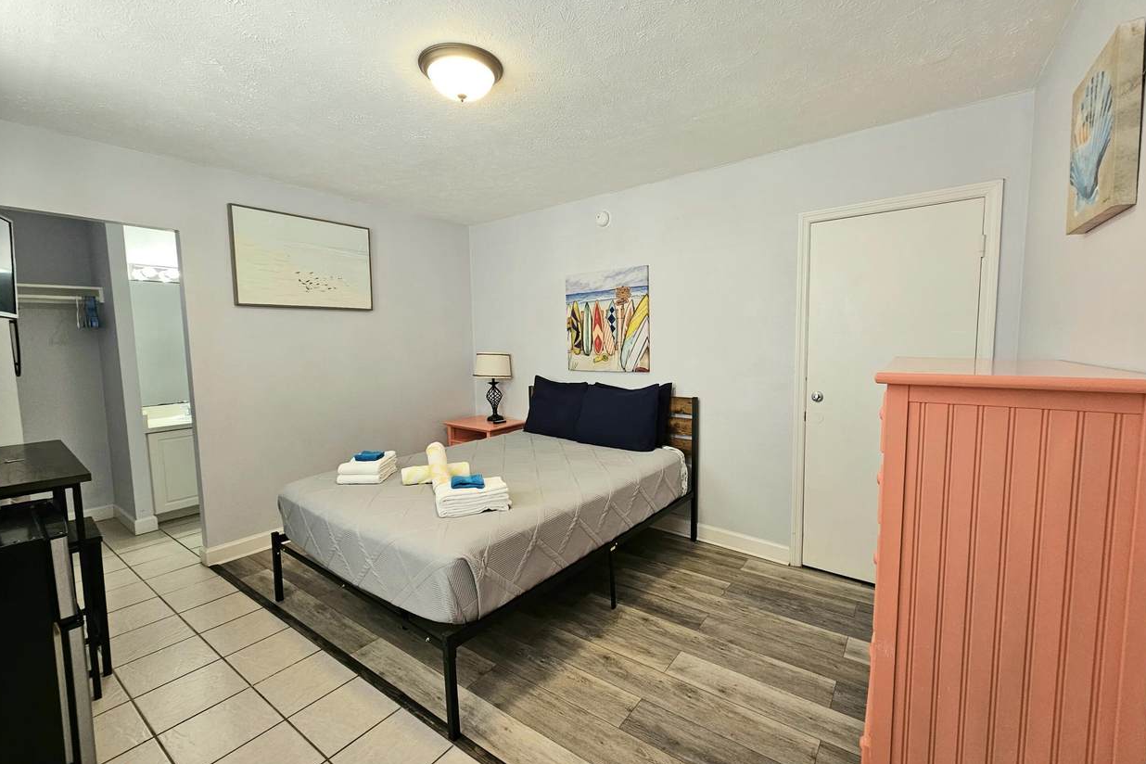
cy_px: 376
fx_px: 446
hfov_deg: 104.2
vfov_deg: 81.2
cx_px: 580
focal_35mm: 14
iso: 125
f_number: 2.2
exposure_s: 1/60.2
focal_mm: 2.2
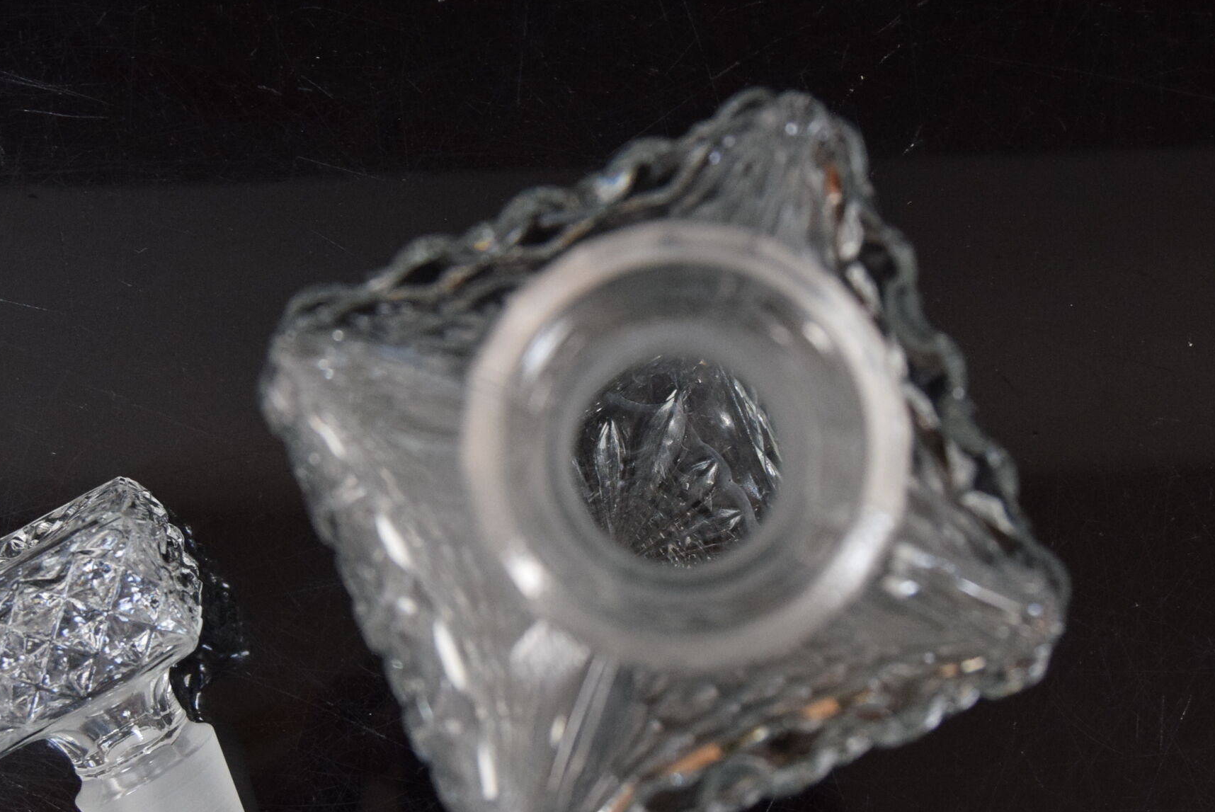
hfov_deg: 29.6
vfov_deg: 20.0
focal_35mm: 68
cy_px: 467
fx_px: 2297
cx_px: 595
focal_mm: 26
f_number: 5
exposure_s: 1/100
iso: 1600
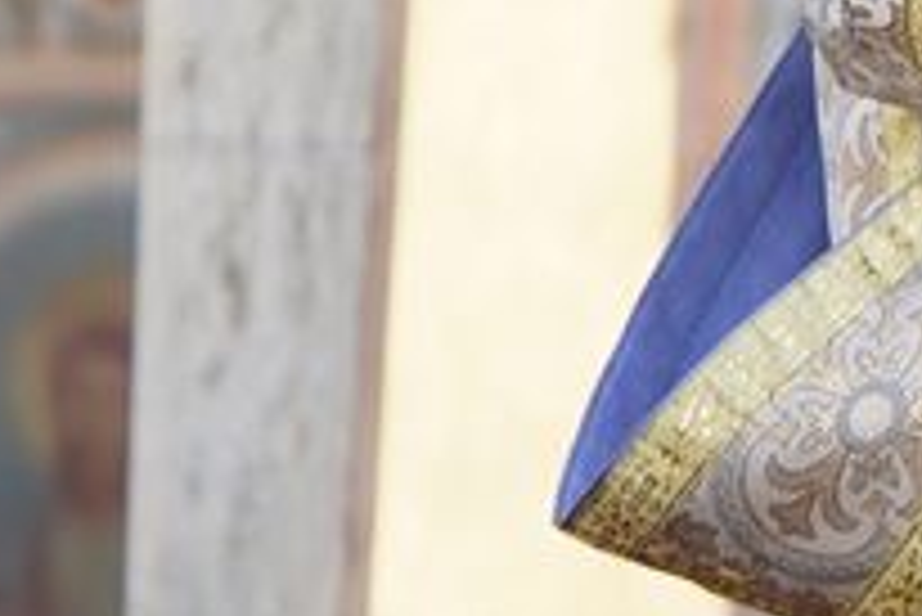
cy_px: -171
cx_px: 3571
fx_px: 20631
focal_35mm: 805
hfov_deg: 2.5
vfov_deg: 1.7
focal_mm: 102
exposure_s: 1/320
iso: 160
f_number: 2.8
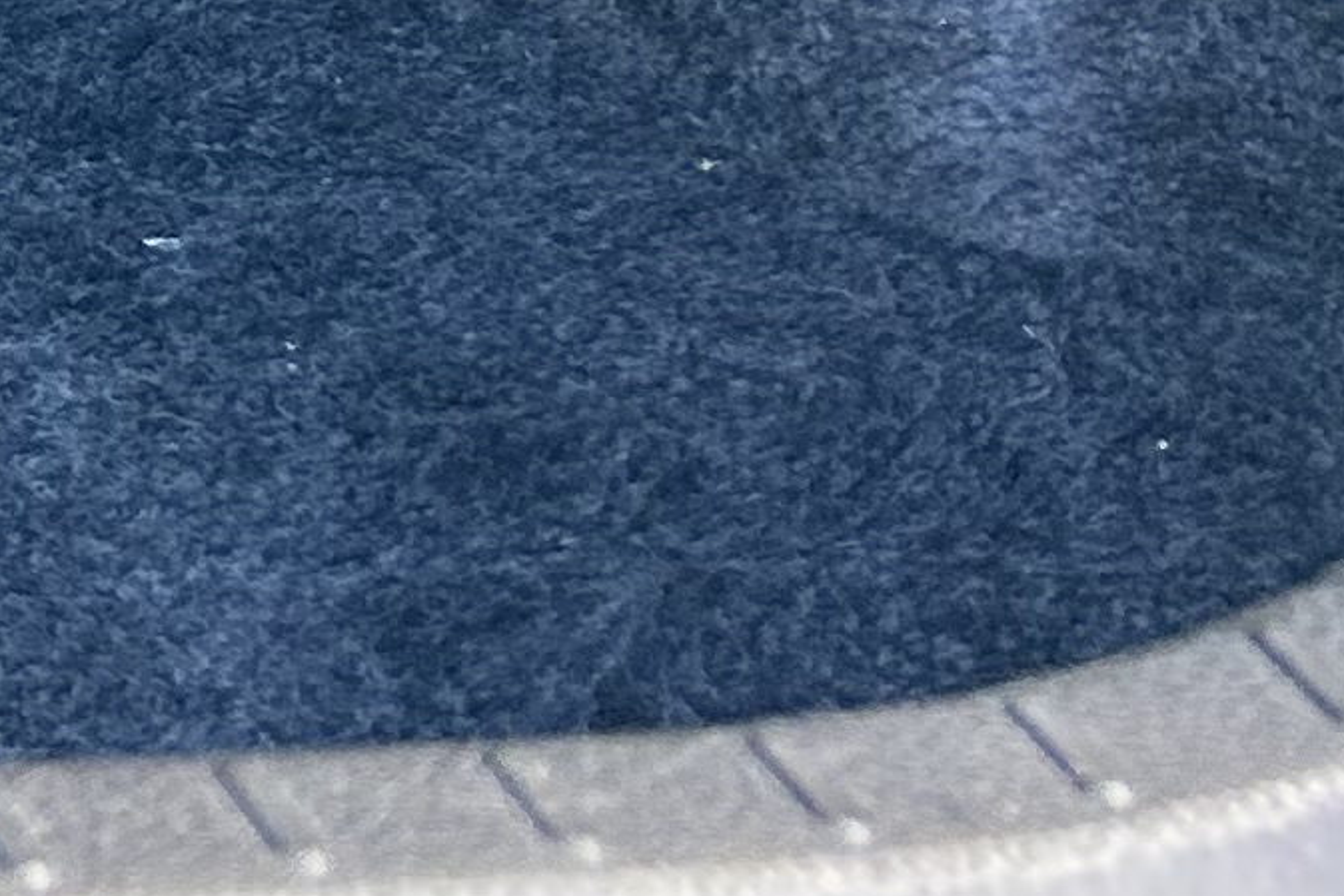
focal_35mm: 162
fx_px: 6049
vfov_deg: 7.6
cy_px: -1567
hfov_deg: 9.9
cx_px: -2542
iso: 100
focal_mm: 5.7
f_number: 1.5
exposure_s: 1/121
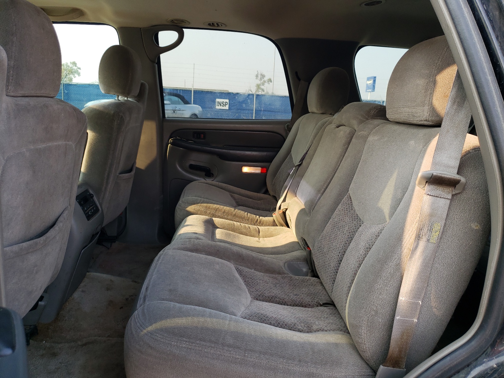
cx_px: 252
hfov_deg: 67.3
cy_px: 189
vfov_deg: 53.1
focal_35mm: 26
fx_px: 379
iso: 50
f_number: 1.5
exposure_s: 1/164
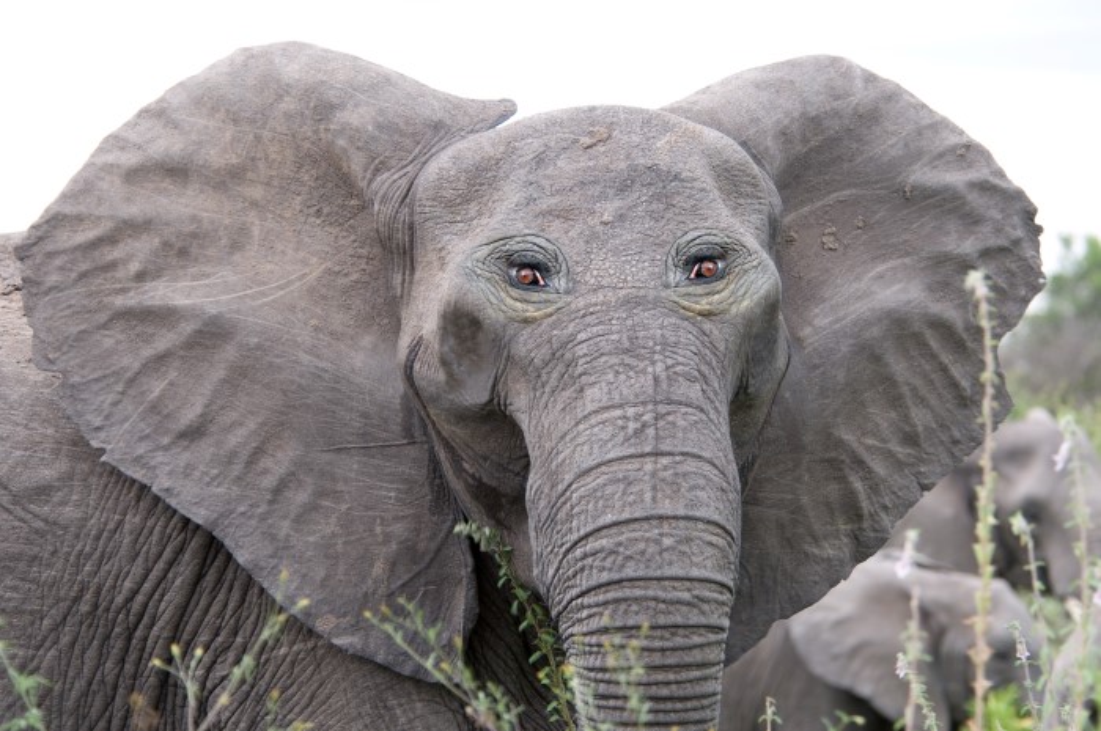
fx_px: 6873
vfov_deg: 6.1
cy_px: 366
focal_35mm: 225
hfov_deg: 9.2
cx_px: 550
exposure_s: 1/100
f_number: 5
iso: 320
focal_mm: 150
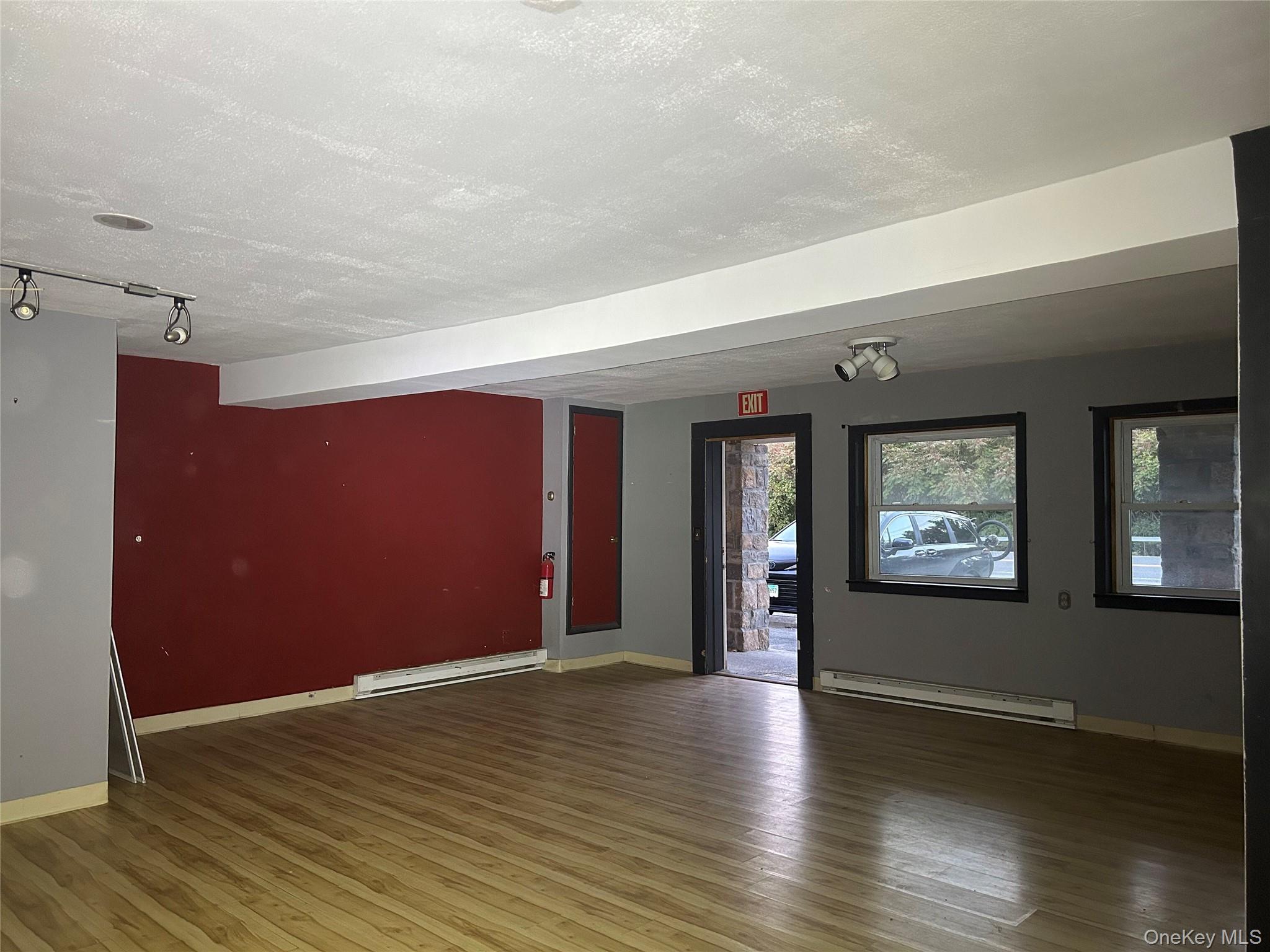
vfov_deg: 53.1
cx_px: 635
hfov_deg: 67.3
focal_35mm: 26
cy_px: 476
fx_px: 954
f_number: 1.5
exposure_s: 1/60
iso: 320
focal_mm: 5.7
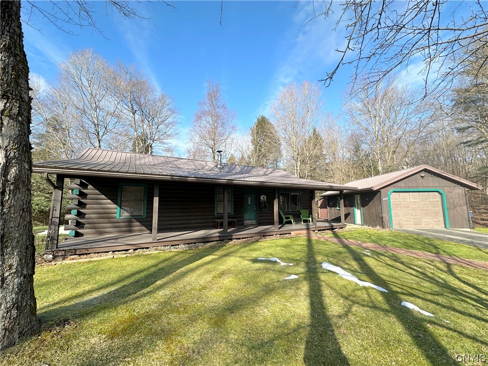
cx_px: 244
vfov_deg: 85.7
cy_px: 183
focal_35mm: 14
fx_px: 197
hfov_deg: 102.1
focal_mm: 2.22
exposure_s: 1/759
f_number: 2.2
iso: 40
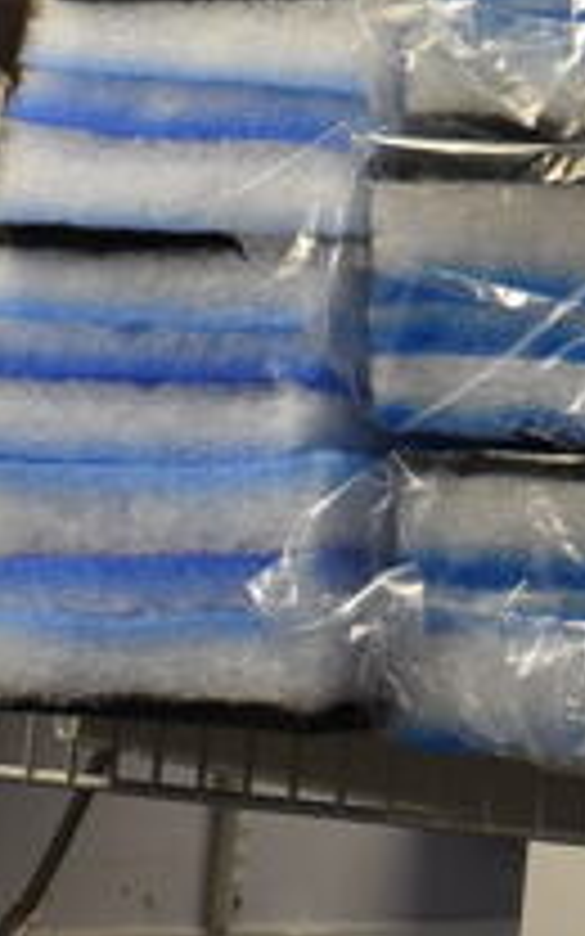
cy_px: -61
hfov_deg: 9.9
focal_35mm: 121
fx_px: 3087
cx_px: 1220
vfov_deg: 16.8
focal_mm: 18
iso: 800
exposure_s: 1/160
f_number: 3.5
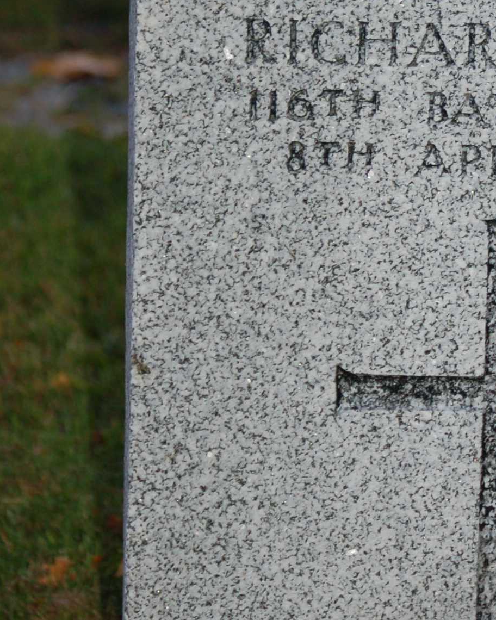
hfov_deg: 5.5
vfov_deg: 6.9
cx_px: 534
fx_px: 5106
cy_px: 145
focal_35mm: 278
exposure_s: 1/60
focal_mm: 75
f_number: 4.5
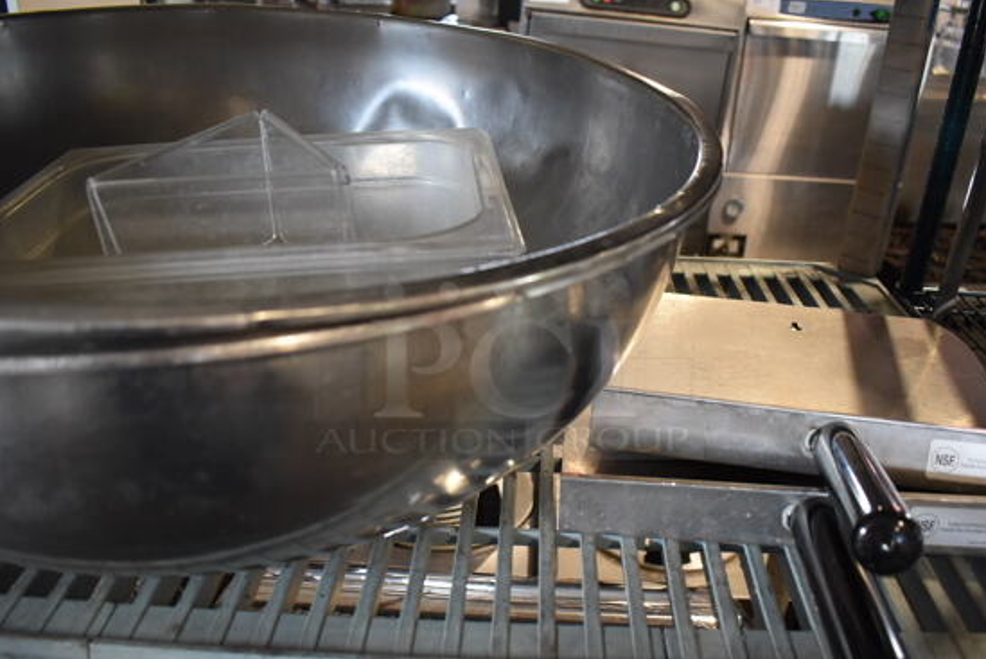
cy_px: 365
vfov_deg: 43.6
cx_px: 505
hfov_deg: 61.9
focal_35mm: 30
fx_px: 822
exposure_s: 1/125
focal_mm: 18
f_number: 3.5
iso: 1100
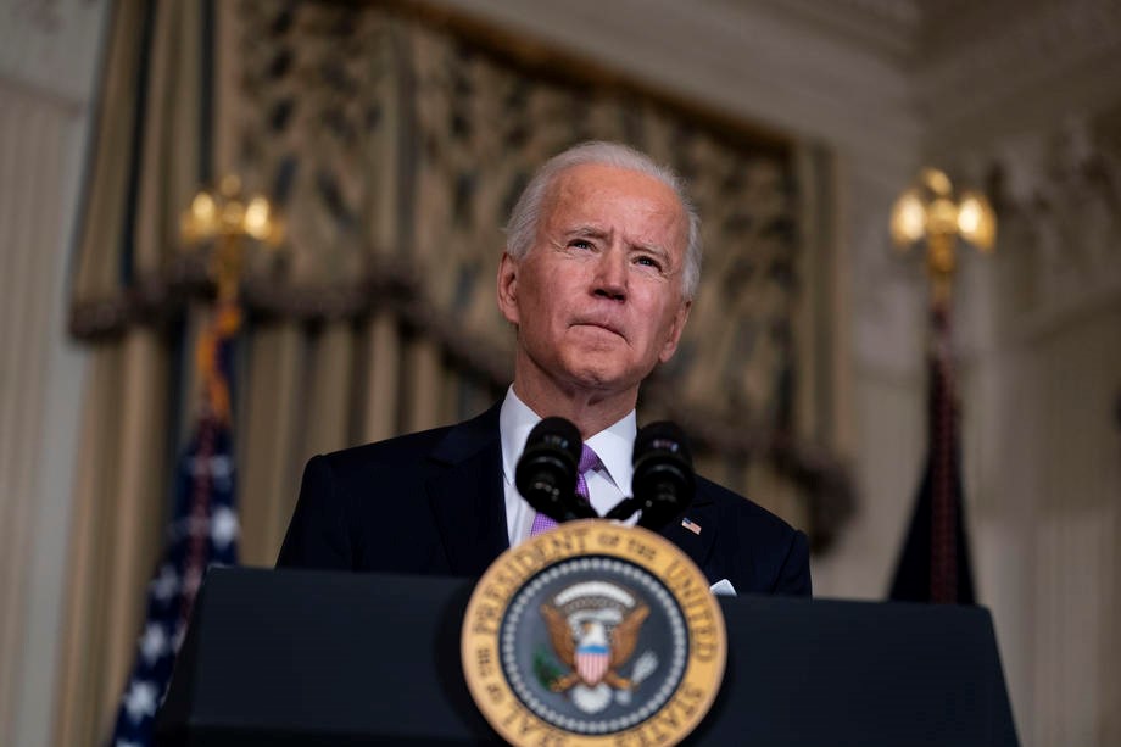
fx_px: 4203
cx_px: 560
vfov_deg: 10.2
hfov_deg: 15.2
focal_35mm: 135
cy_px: 374
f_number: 3.2
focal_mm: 135
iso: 1250
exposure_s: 1/250
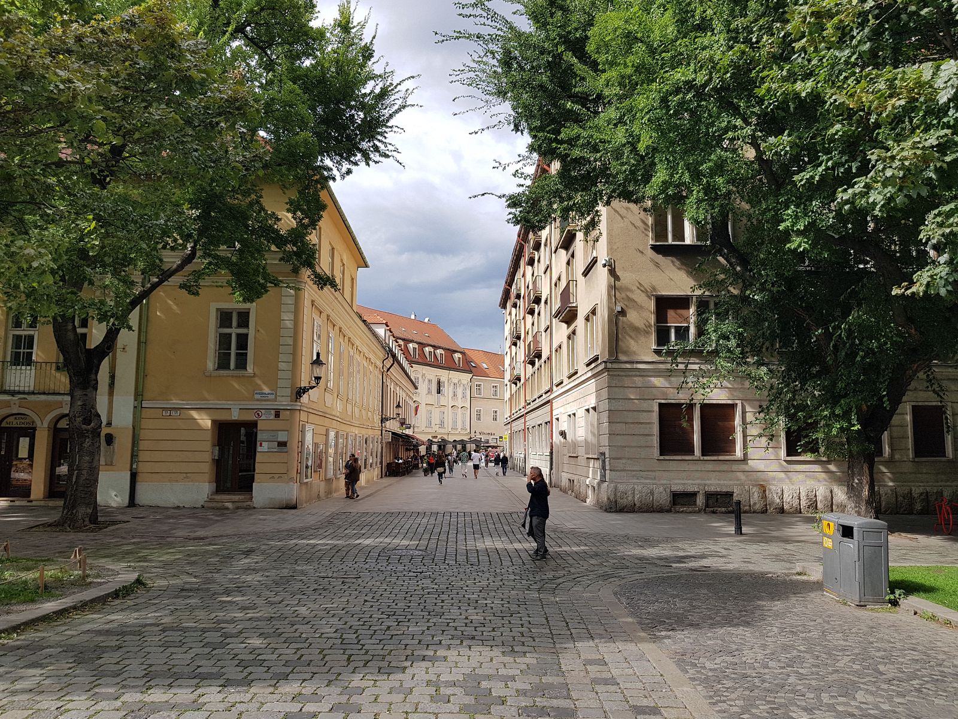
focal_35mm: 26
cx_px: 479
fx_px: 720
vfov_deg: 53.1
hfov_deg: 67.3
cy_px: 360
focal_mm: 4.2
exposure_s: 1/1688
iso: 50
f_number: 1.7
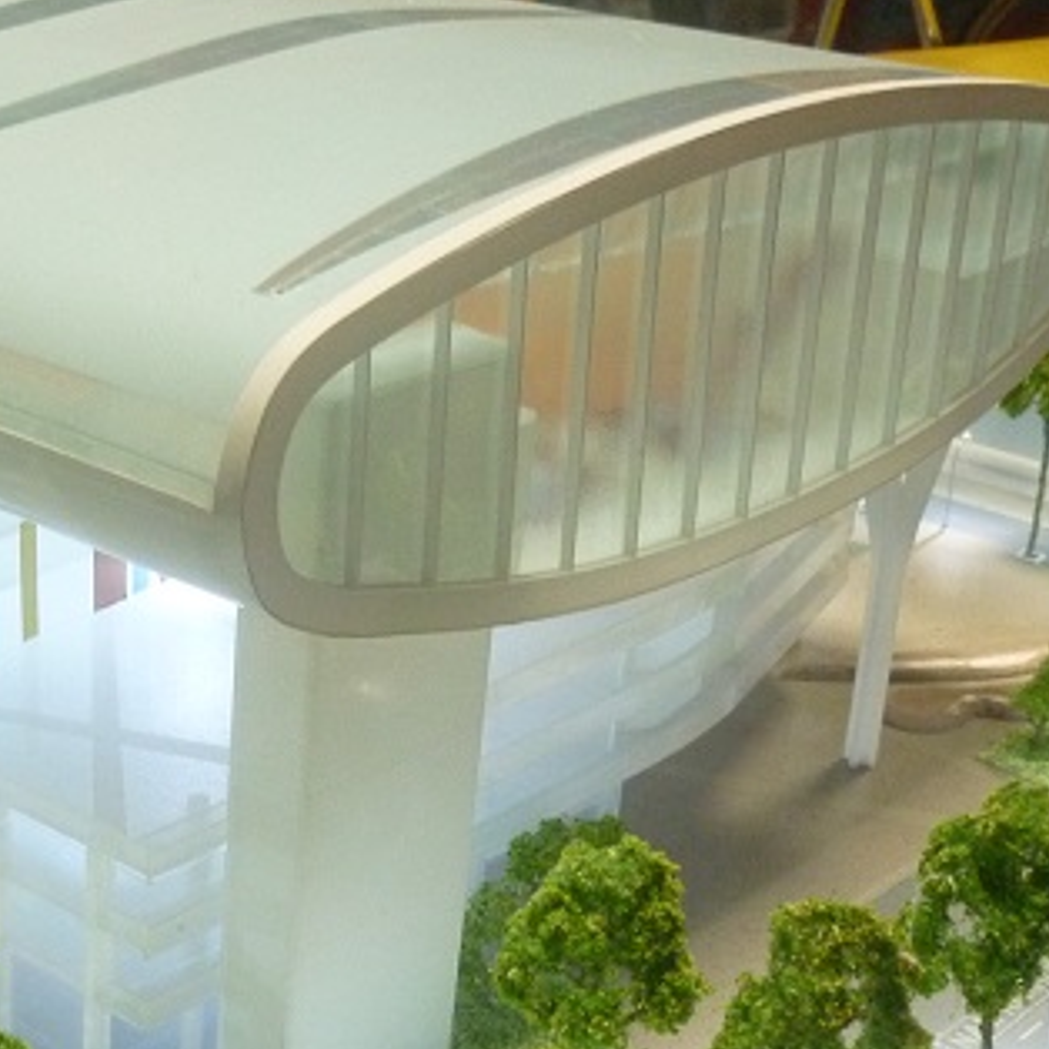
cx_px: 170
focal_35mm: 65
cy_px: 723
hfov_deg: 25.9
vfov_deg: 26.3
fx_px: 2229
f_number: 2.8
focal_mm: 5.5
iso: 400
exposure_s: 1/8
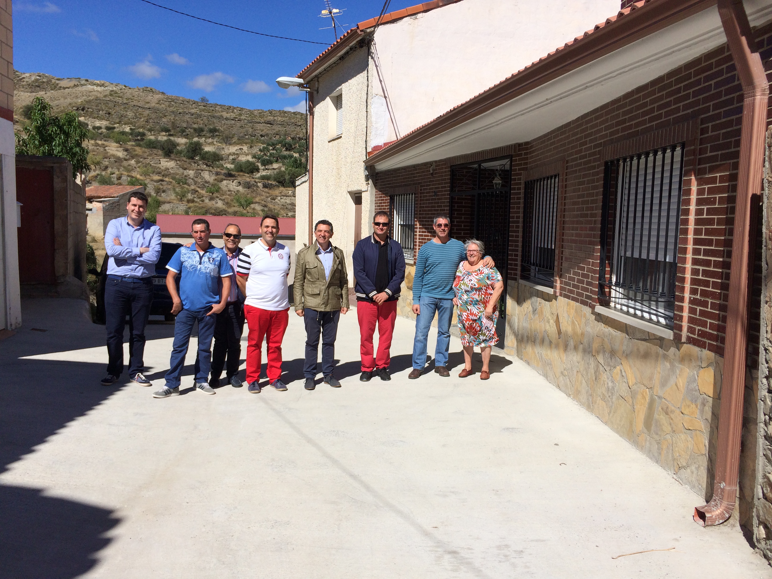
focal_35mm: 29
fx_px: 647
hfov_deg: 61.7
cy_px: 290
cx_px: 386
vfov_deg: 48.2
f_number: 2.2
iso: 32
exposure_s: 1/3731
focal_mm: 4.15
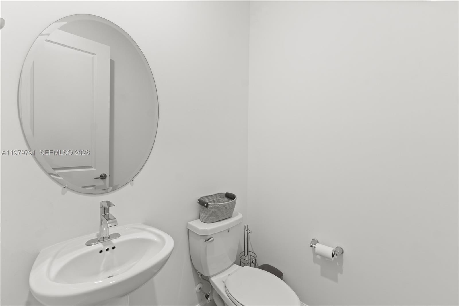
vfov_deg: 77.3
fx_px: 191
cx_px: 230
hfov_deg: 100.4
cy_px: 153
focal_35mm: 15
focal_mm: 10
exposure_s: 2
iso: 200
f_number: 10
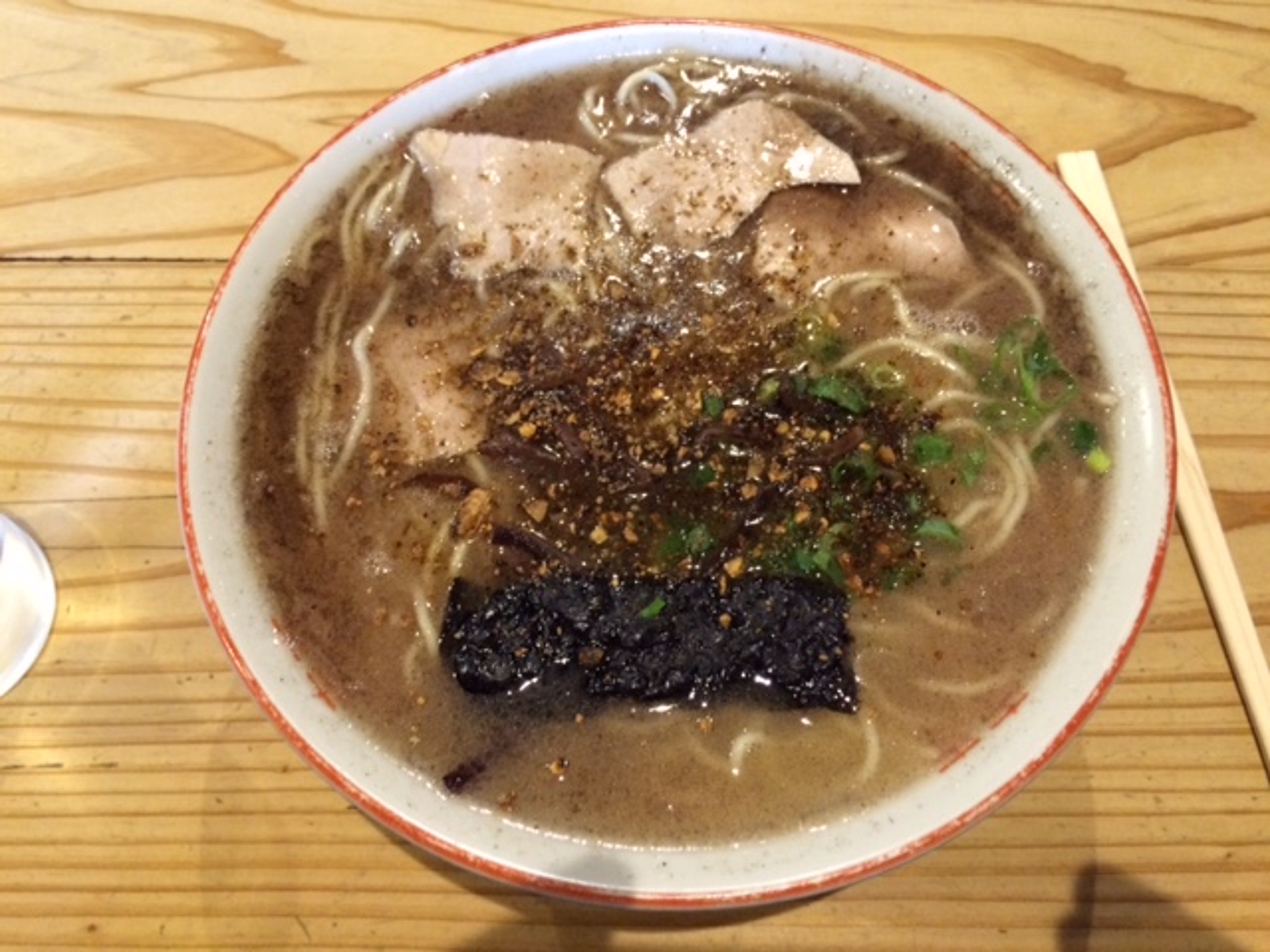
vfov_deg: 48.2
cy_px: 476
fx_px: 1064
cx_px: 635
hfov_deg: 61.7
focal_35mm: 29
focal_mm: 4.15
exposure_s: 1/30
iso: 320
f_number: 2.2
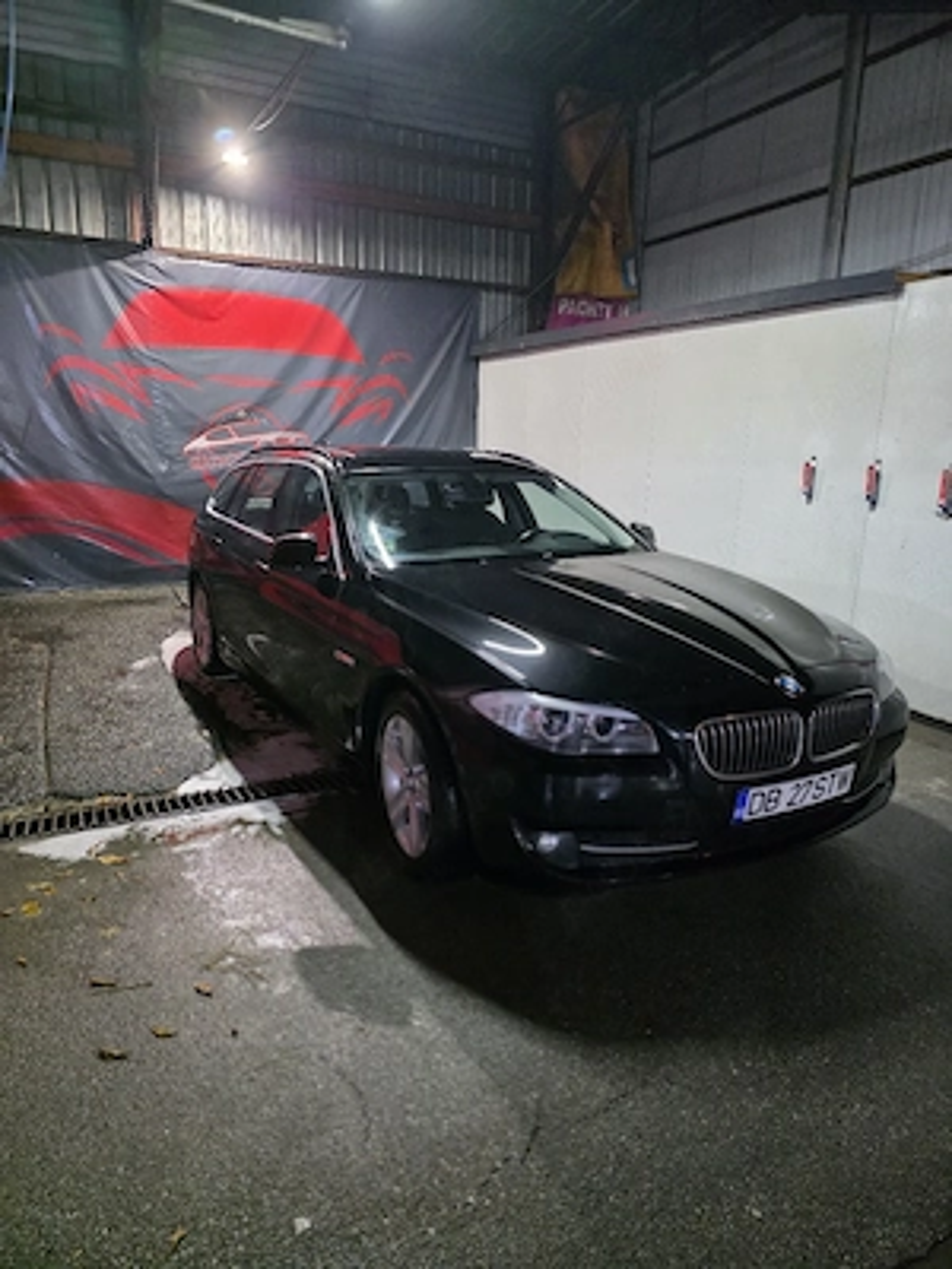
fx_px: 843
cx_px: 476
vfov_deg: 73.9
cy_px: 634
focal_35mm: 23
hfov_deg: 58.9
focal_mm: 6.3
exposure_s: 1/101
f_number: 1.7
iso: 1600
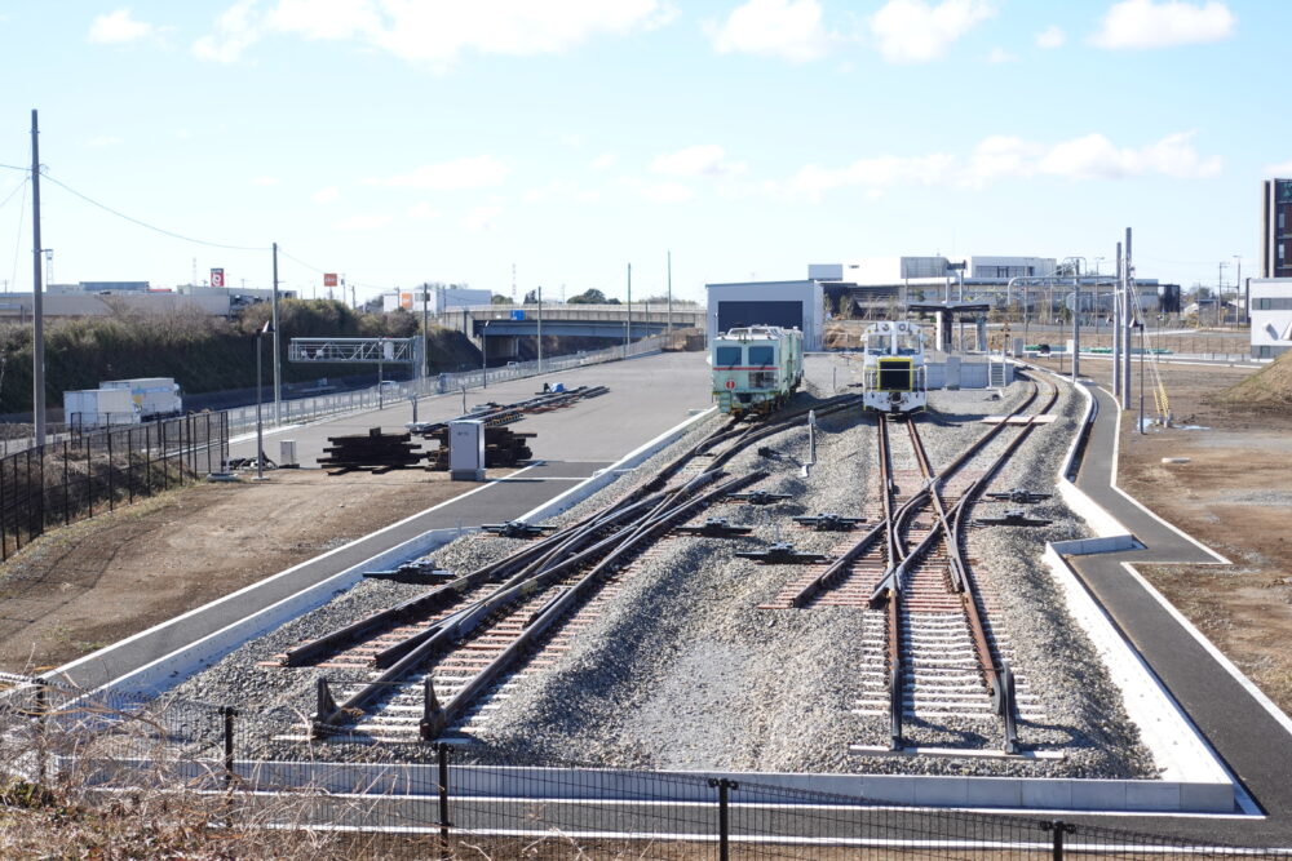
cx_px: 646
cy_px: 430
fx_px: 1974
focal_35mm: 55
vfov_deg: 24.6
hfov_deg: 36.2
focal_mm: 20.25
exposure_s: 1/125
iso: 125
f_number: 2.8
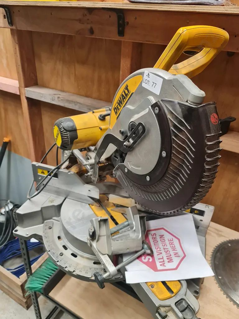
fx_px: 230
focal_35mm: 25
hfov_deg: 54.9
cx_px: 120
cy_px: 160
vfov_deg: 69.4
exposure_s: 1/100
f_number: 1.8
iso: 320
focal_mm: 7
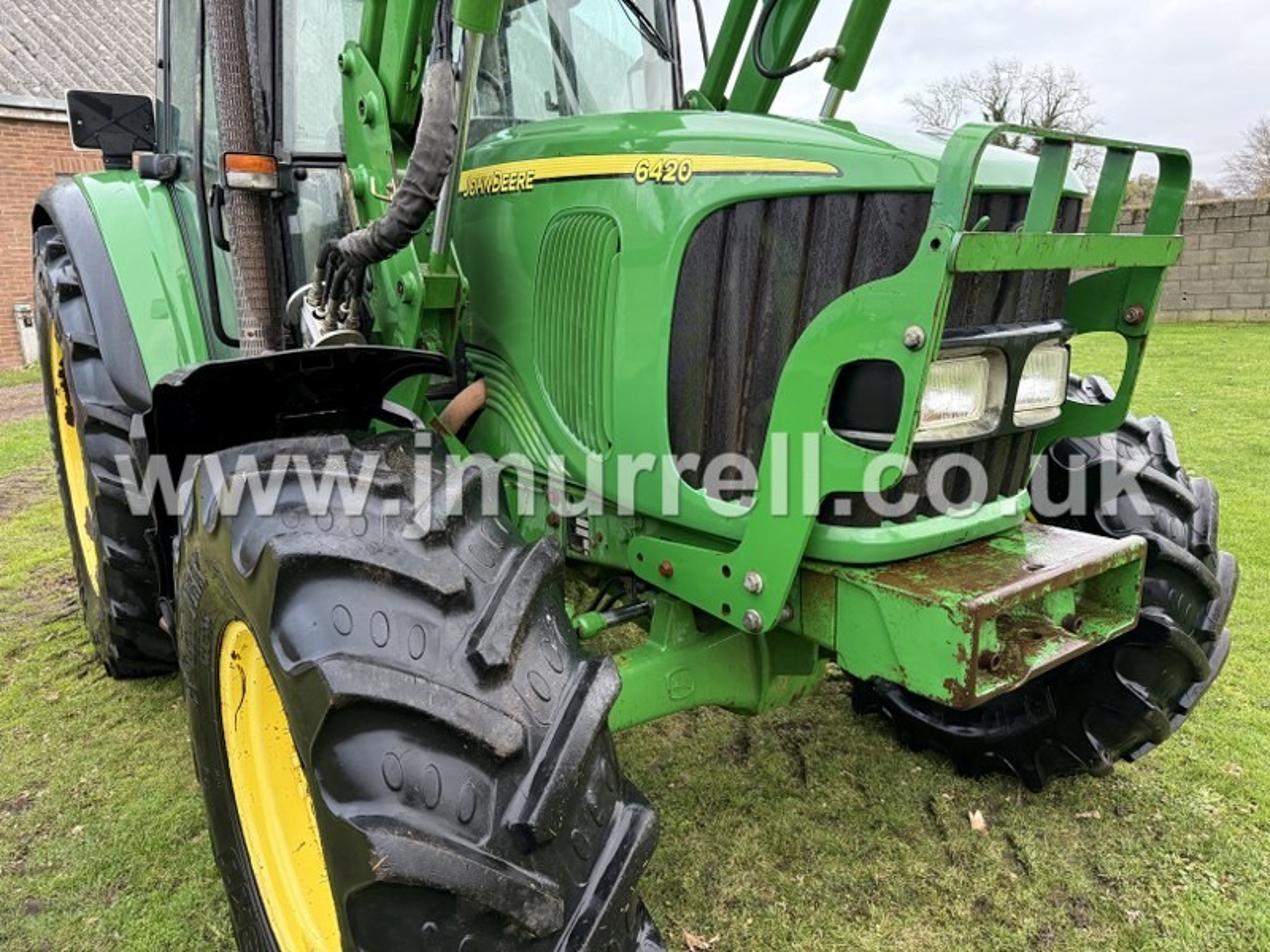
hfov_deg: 71.6
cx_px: 635
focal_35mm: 24
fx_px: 881
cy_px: 476
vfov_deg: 56.8
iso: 250
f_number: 1.78
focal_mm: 6.76
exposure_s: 1/60
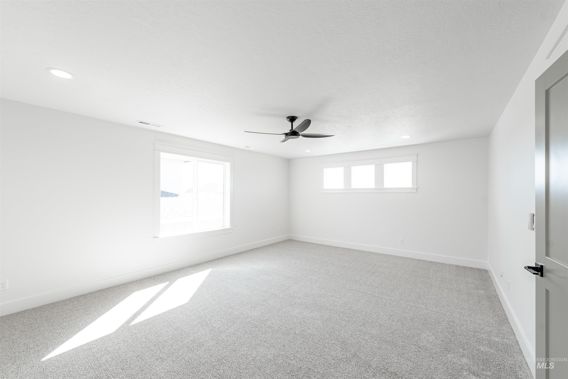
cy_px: 190
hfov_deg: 104.2
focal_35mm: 14
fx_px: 221
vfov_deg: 81.2
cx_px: 284
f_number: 5
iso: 400
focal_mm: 14
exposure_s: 1/125
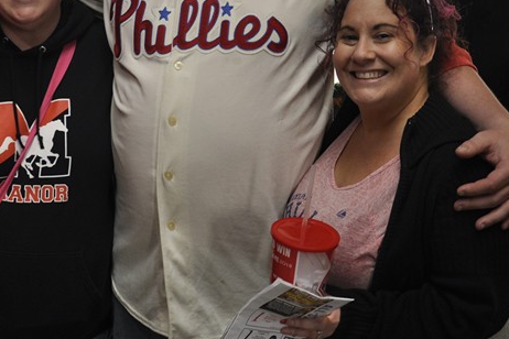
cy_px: 62
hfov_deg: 29.3
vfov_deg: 19.8
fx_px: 963
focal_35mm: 68
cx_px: 151
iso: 400
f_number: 5
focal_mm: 21
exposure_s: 1/60
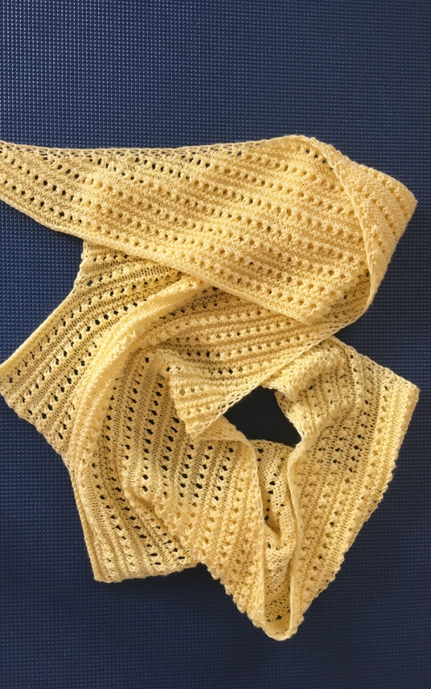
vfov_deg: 61.2
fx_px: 582
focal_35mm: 31
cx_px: 182
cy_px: 342
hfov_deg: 40.5
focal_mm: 4.15
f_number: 2.2
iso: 64
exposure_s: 1/33
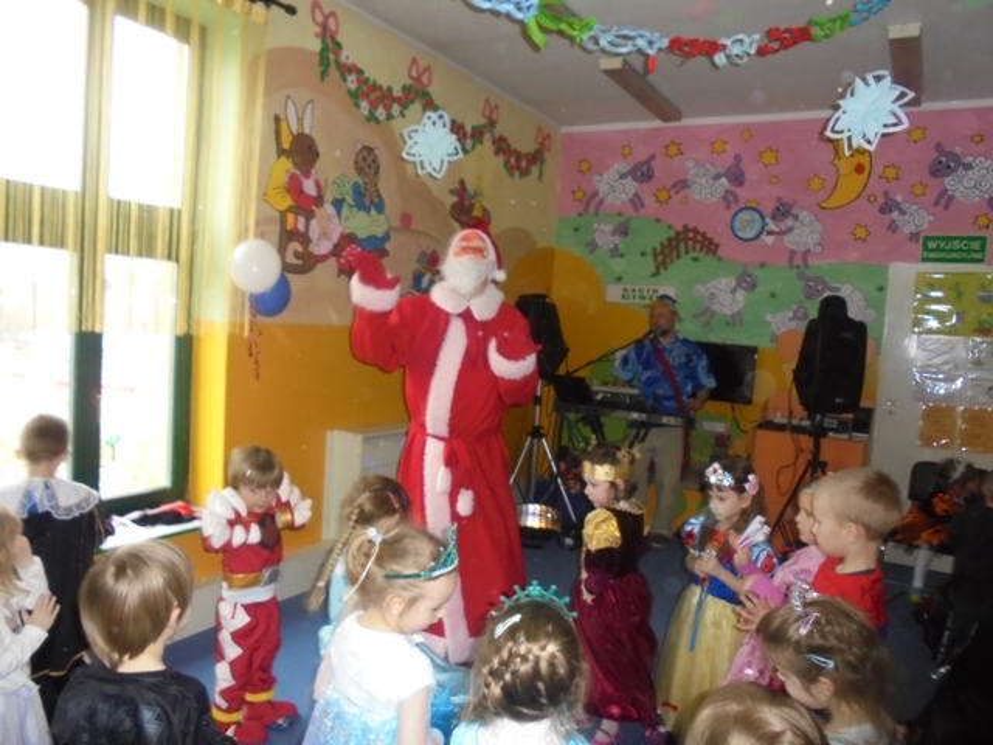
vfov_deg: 53.1
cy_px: 372
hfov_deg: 67.3
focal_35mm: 26
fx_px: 746
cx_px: 496
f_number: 3.5
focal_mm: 4.6
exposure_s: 1/30
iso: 400
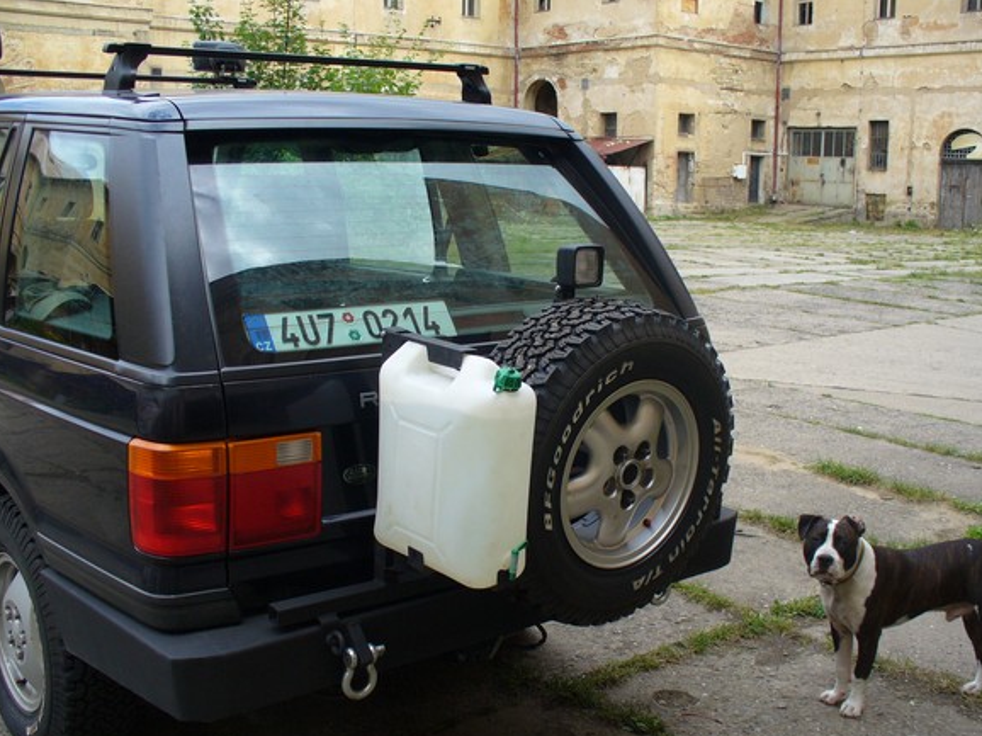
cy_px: 406
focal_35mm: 41
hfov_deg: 45.8
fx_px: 1163
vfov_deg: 35.1
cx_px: 525
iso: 80
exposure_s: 1/400
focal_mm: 6.1
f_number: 2.8
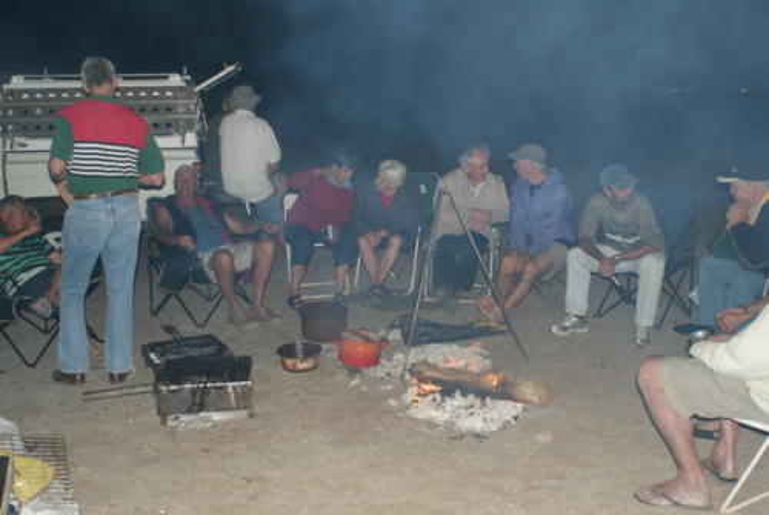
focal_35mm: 39
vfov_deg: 34.3
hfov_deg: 49.5
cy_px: 258
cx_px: 384
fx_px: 834
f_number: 5.6
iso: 400
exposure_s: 1/60
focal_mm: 26
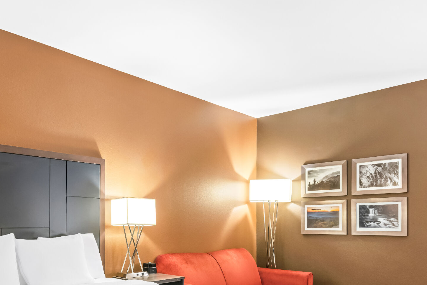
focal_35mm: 29
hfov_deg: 61.1
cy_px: 242
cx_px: 122
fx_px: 344
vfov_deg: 42.2
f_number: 8
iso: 800
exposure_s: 1/1.25
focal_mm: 14
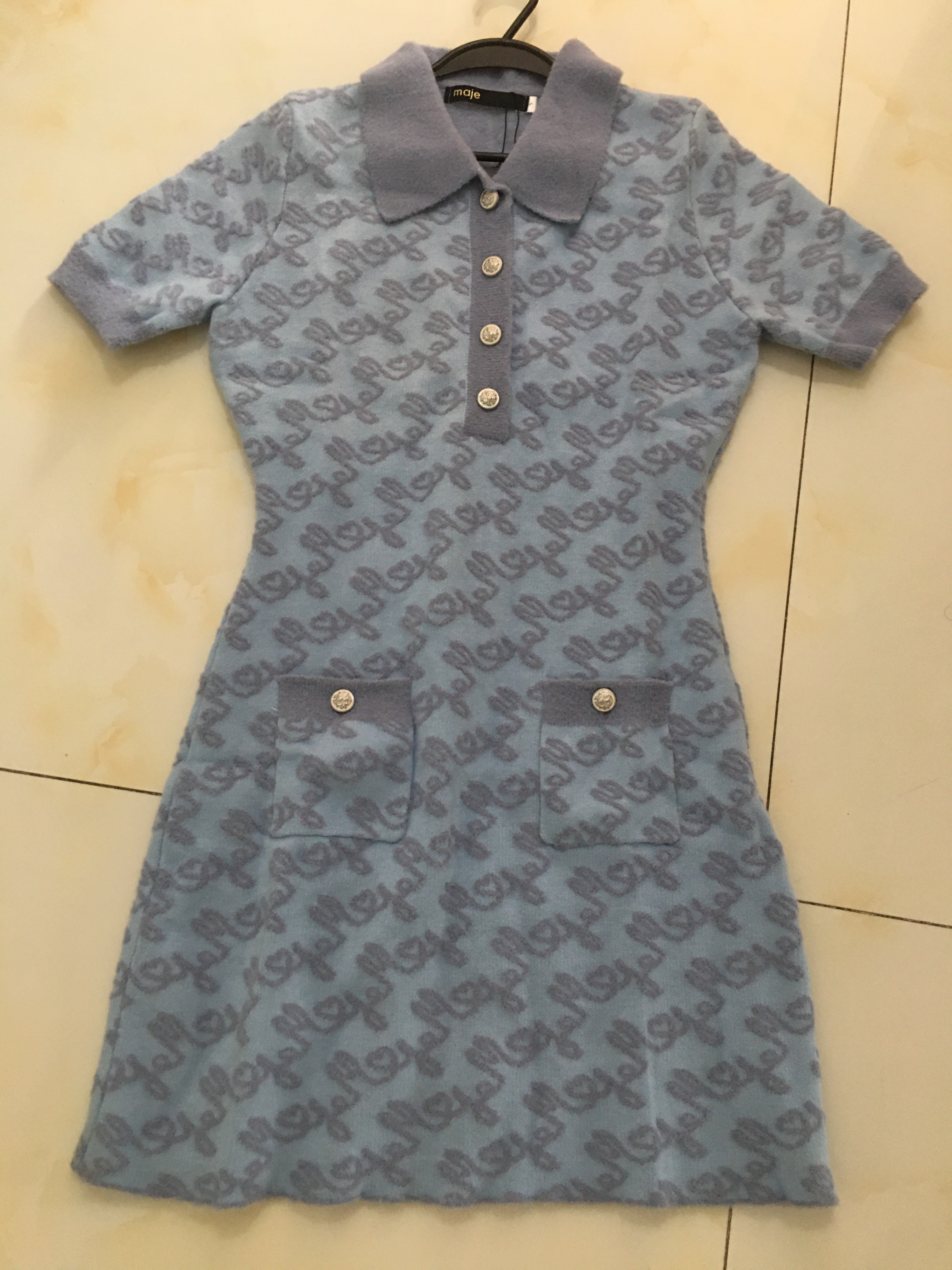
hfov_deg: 48.2
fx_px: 1063
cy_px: 635
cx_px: 476
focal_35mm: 29
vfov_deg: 61.7
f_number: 2.2
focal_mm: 4.15
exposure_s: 1/17
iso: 100
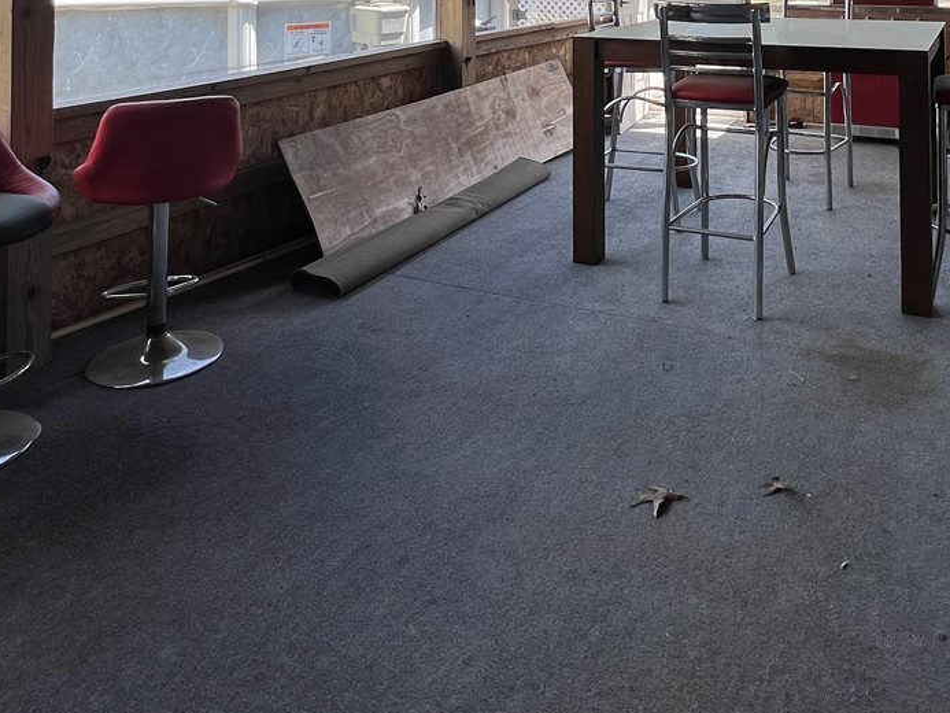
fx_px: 823
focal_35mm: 30
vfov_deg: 38.4
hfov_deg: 59.1
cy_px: -78
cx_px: 600
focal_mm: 1.57
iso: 32
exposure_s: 1/218
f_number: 1.8
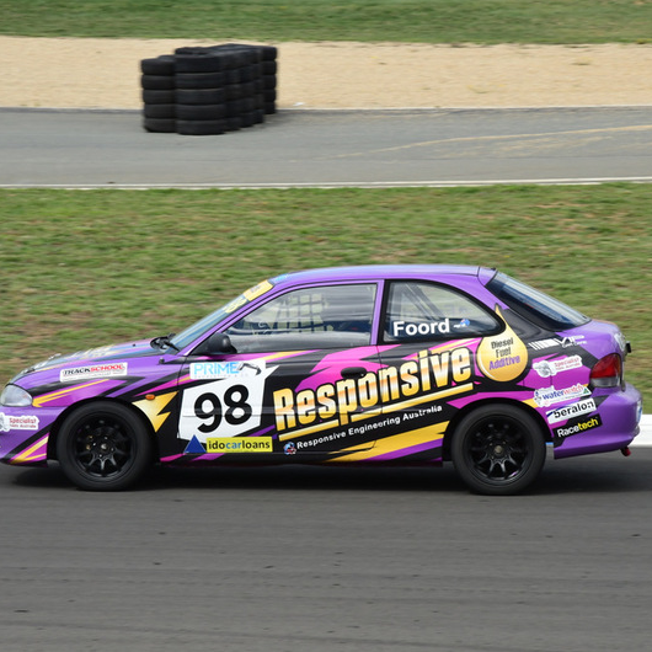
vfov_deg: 11.3
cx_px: 362
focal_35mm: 154
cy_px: 325
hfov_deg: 11.3
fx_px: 3282
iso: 400
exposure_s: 1/400
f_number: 11
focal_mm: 80
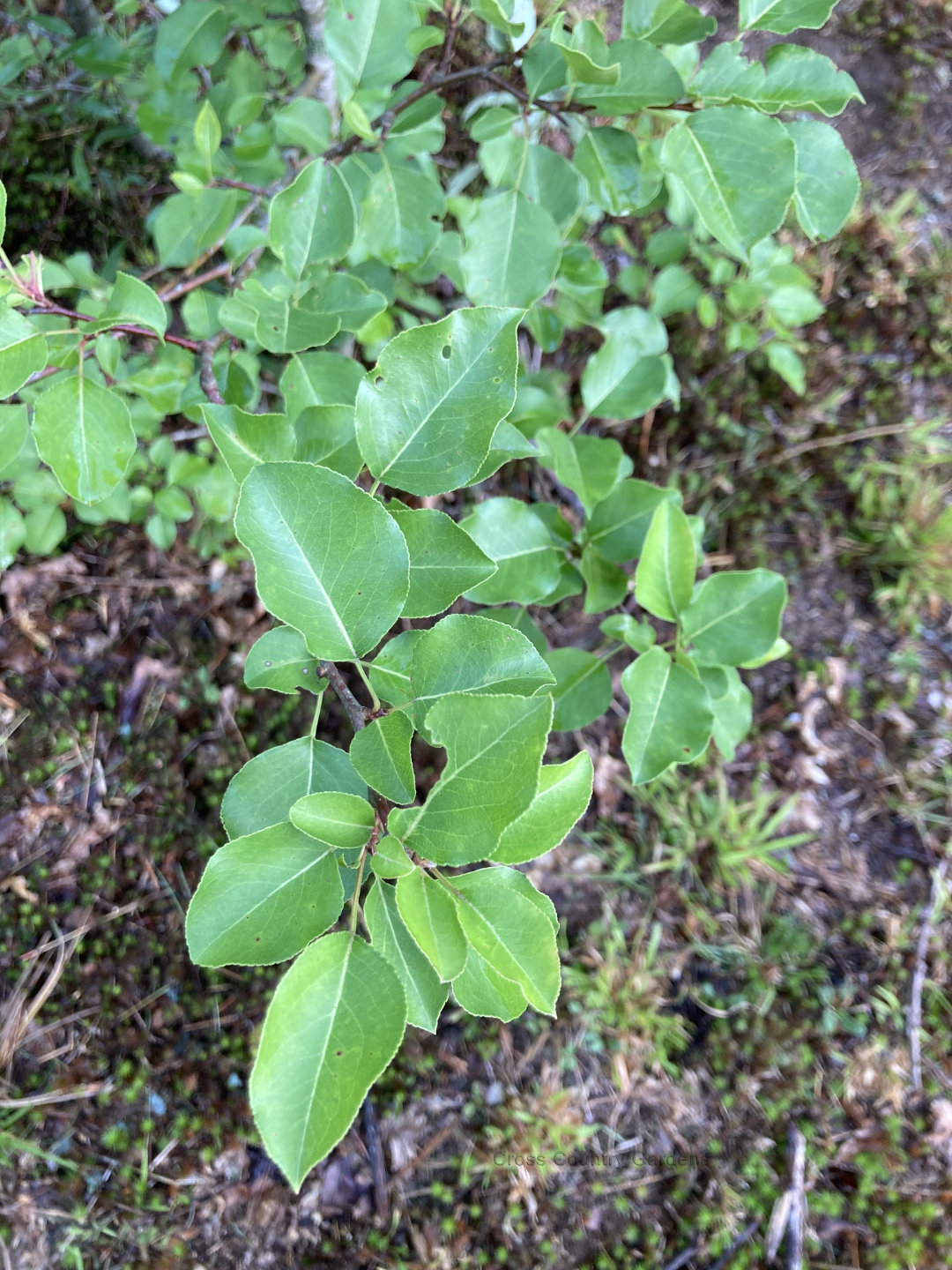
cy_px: 635
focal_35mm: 28
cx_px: 476
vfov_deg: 63.4
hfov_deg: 49.7
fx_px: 1027
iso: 40
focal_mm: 4
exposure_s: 1/121
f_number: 1.8
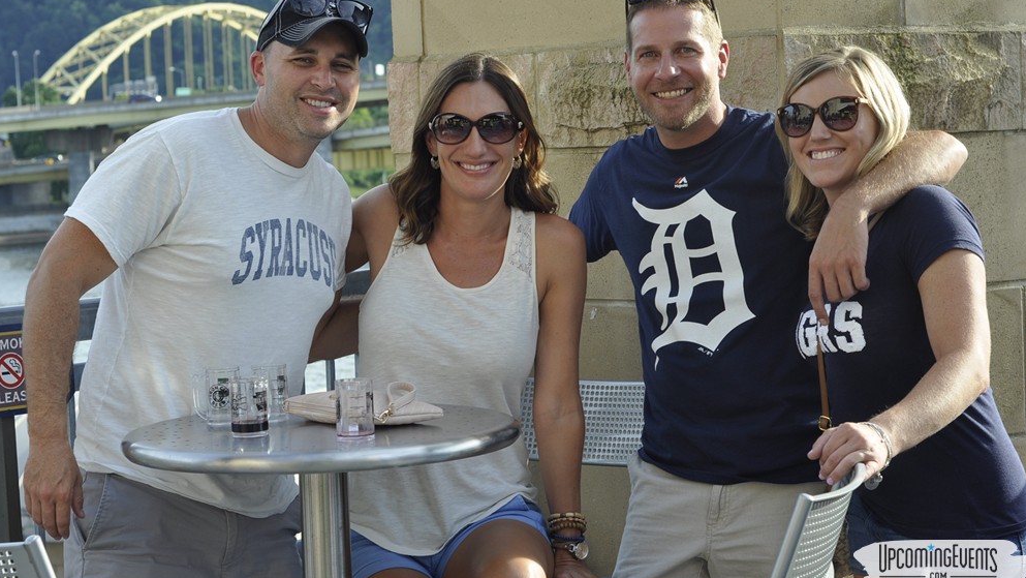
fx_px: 2150
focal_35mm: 79
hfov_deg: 26.8
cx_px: 511
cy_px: 252
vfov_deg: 15.3
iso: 200
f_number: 6.3
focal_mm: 50
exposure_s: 1/160
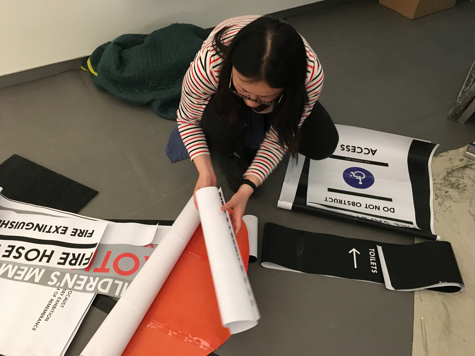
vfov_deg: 48.2
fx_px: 398
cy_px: 178
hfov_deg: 61.7
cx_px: 238
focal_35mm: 29
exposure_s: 1/25
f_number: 2.2
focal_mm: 4.15
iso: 200
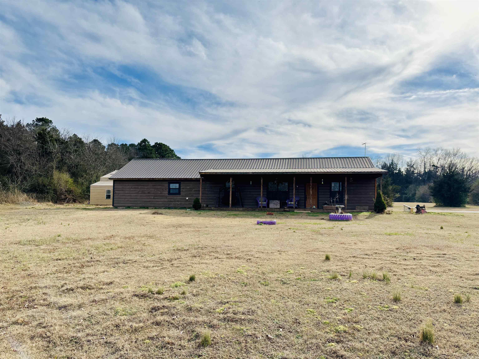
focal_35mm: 26
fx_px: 360
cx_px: 240
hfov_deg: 67.3
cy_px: 180
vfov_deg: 53.1
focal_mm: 5.96
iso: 50
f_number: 1.6
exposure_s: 1/3534
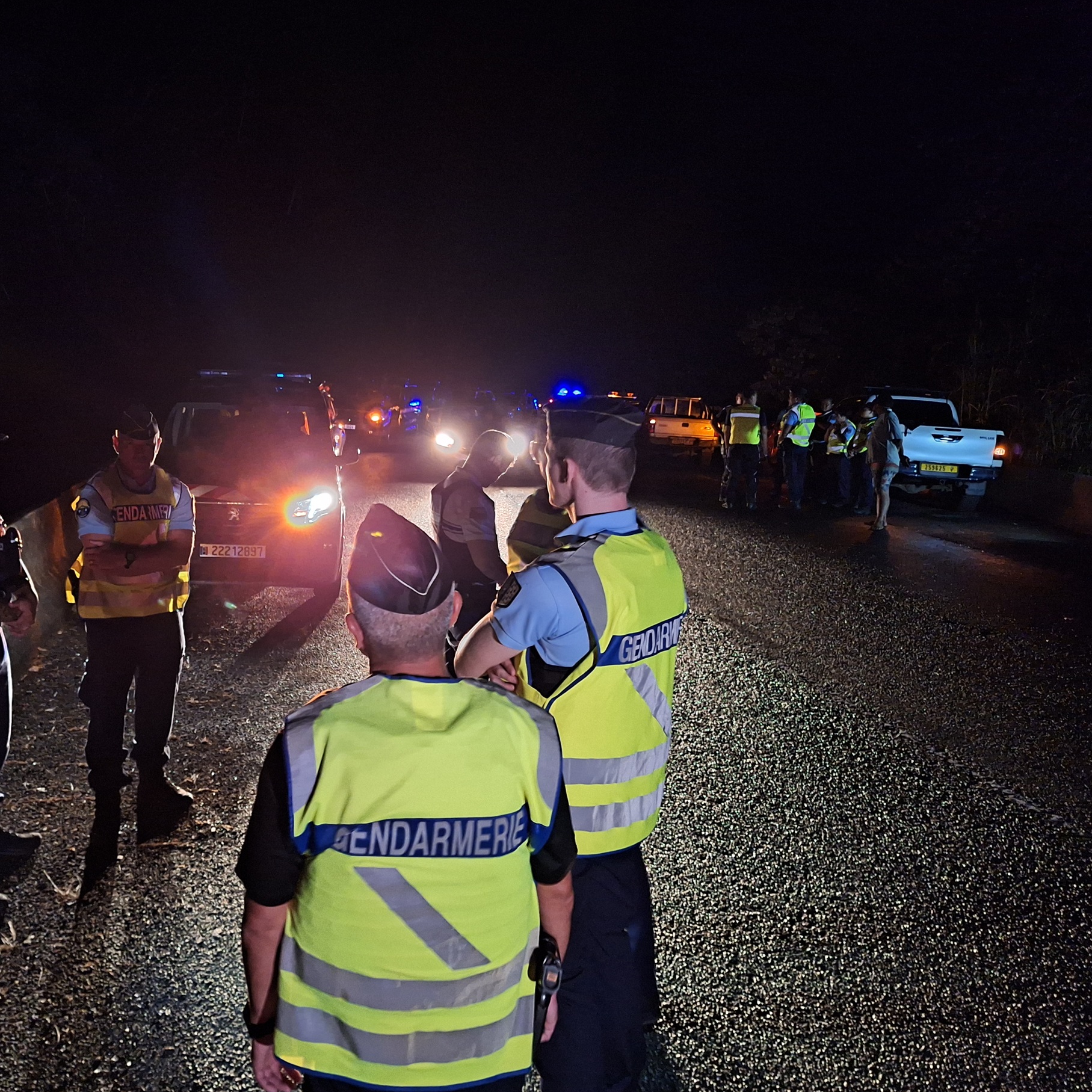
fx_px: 999
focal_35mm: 28
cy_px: 529
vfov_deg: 57.3
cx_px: 347
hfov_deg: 55.9
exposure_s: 1/20
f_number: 1.8
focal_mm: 5.54
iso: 1250
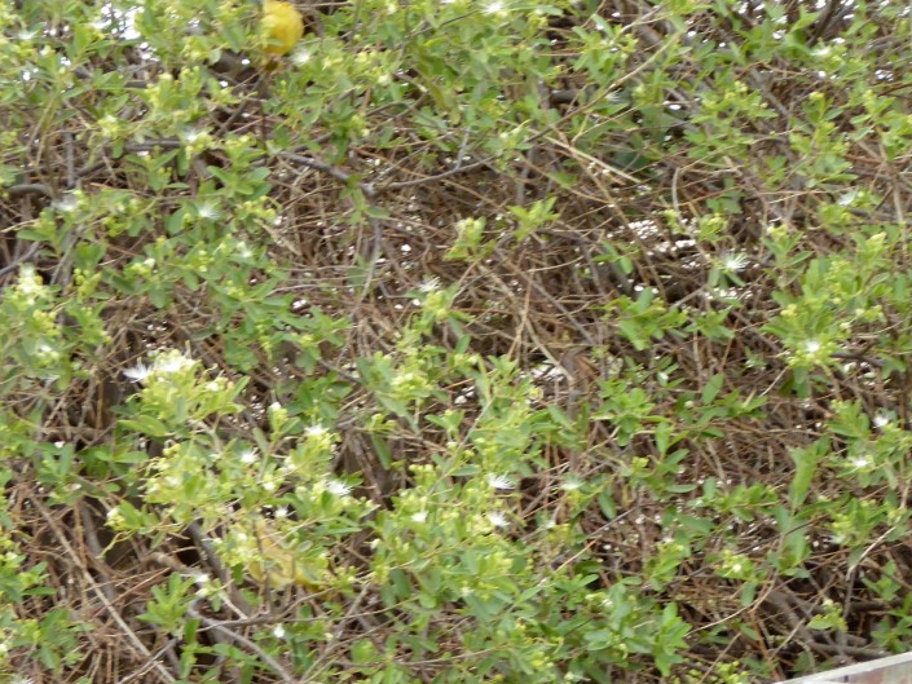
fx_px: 6298
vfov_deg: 6.2
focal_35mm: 239
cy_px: 587
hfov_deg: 8.3
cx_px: 382
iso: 200
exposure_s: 1/160
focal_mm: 19
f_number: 5.1
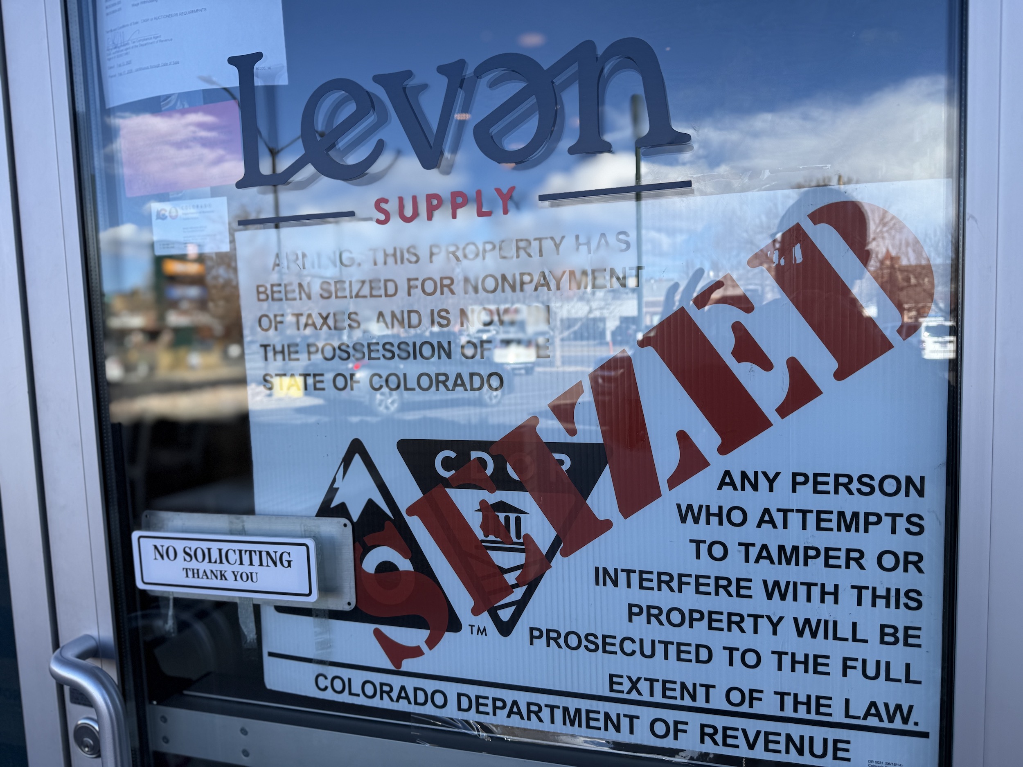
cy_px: 384
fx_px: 709
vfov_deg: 56.8
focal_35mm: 24
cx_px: 512
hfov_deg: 71.6
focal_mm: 6.76
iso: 80
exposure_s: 1/1139
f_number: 1.78
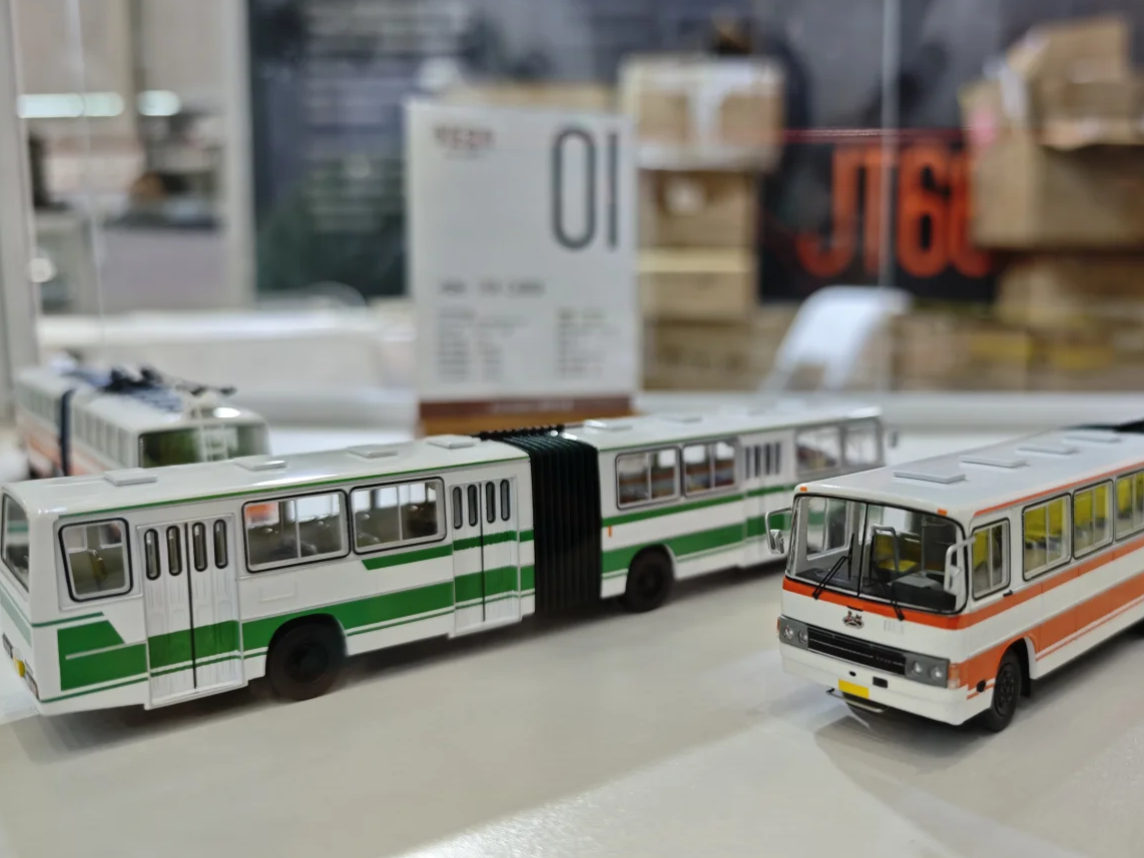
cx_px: 684
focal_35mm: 29
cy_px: 409
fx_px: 959
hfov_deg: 61.1
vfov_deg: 48.2
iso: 250
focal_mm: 8.72
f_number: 1.63
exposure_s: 1/100
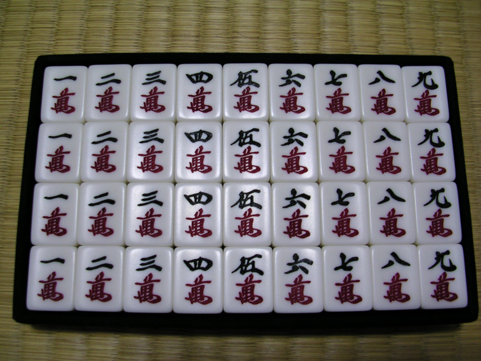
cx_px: 240
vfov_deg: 38.7
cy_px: 180
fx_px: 514
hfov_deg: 50.1
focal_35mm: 37
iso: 100
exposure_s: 1/7.9
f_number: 2.7
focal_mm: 5.6
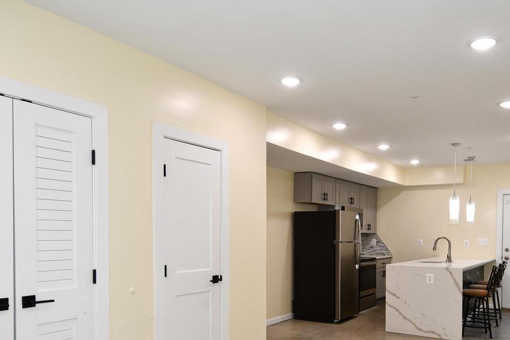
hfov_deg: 63.5
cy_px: 267
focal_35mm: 29
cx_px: 280
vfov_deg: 43.1
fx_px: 411
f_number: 4
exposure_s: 1/60
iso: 250
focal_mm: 12
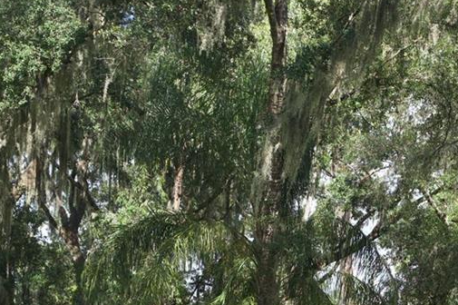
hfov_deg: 18.4
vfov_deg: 12.1
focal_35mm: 111
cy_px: 344
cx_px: 317
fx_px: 1411
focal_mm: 35
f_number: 5
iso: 100
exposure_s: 1/160
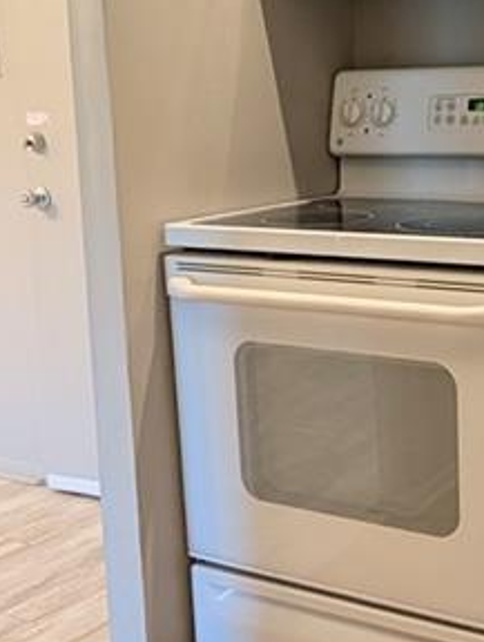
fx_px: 929
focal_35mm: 50
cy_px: 294
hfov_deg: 28.2
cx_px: 427
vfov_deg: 38.1
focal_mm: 2.02
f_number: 1.7
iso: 94
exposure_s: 1/120
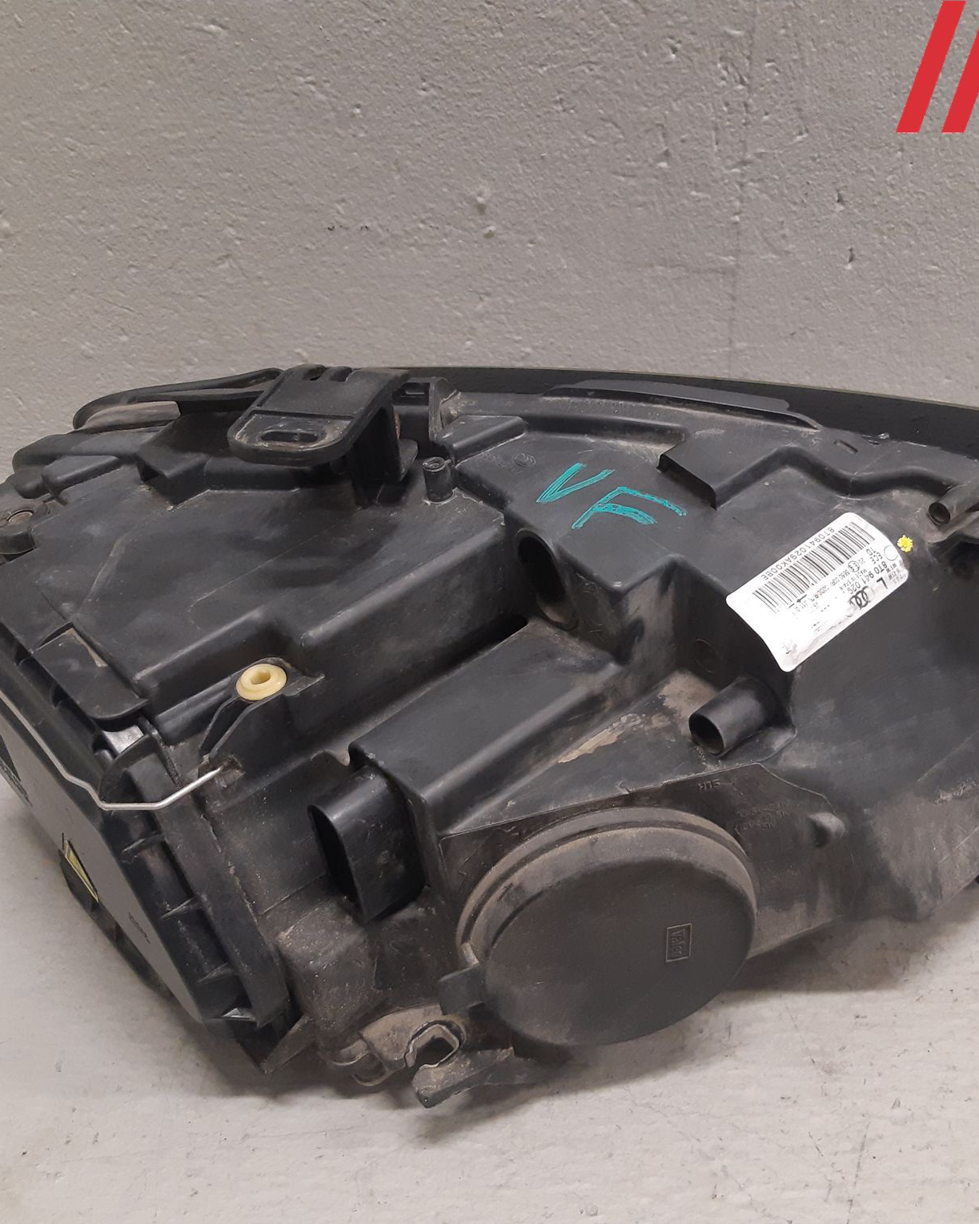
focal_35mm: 34
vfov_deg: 52.8
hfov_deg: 43.2
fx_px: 1232
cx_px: 568
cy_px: 612
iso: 200
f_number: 1.7
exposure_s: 1/50
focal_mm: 3.93
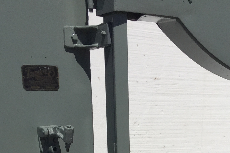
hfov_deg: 24.9
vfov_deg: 14.7
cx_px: 164
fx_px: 517
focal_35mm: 81
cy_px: 277
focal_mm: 4.15
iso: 32
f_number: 2.2
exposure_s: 1/7937
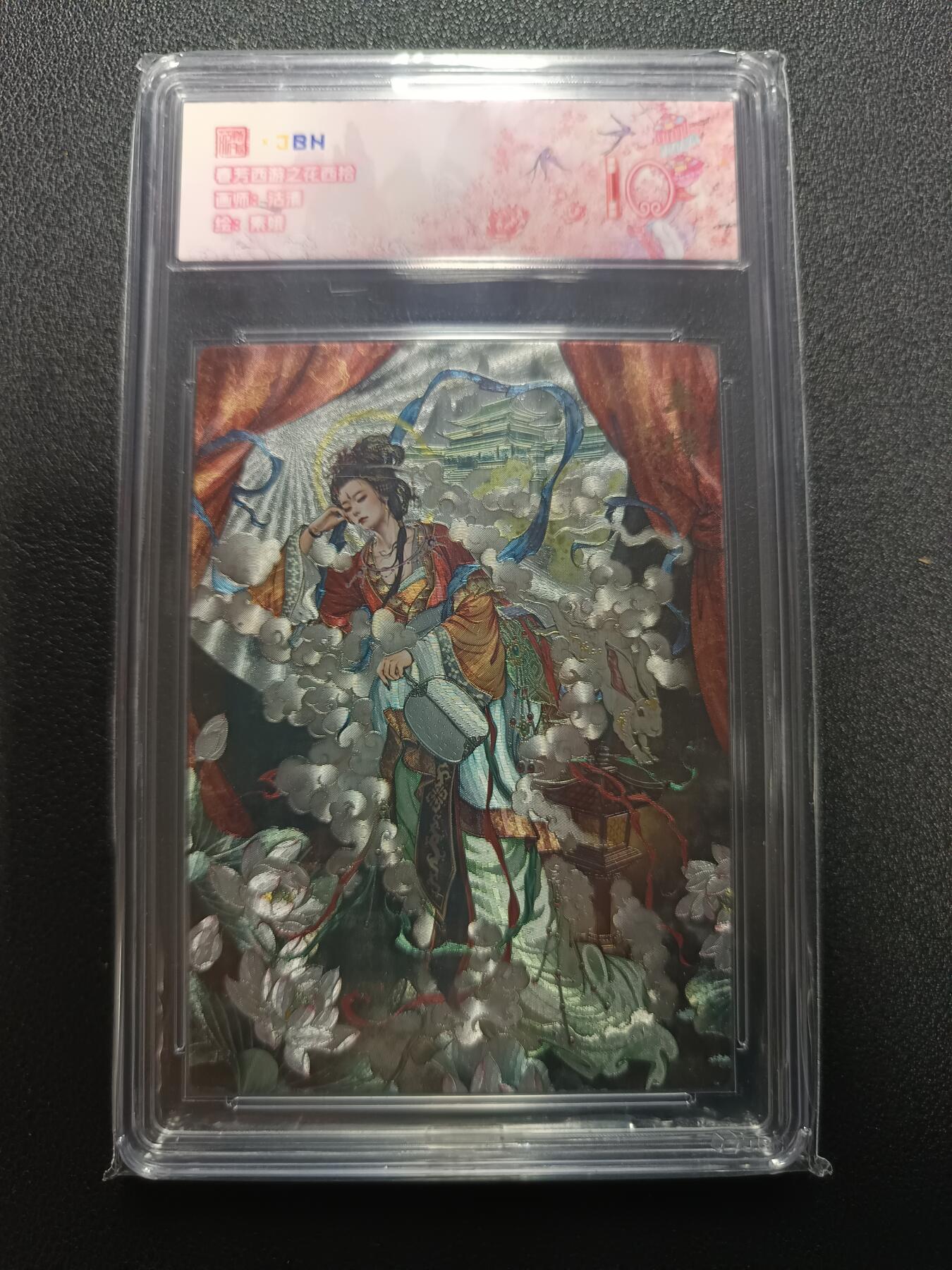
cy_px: 635
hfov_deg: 56.8
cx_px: 476
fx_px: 880
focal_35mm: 24
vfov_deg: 71.6
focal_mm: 5.31
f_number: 1.7
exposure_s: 1/50
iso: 986
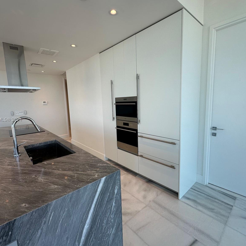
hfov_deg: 84.0
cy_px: 120
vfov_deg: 84.0
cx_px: 123
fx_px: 137
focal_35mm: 17
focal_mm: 2.22
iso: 40
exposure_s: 1/206
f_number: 2.2
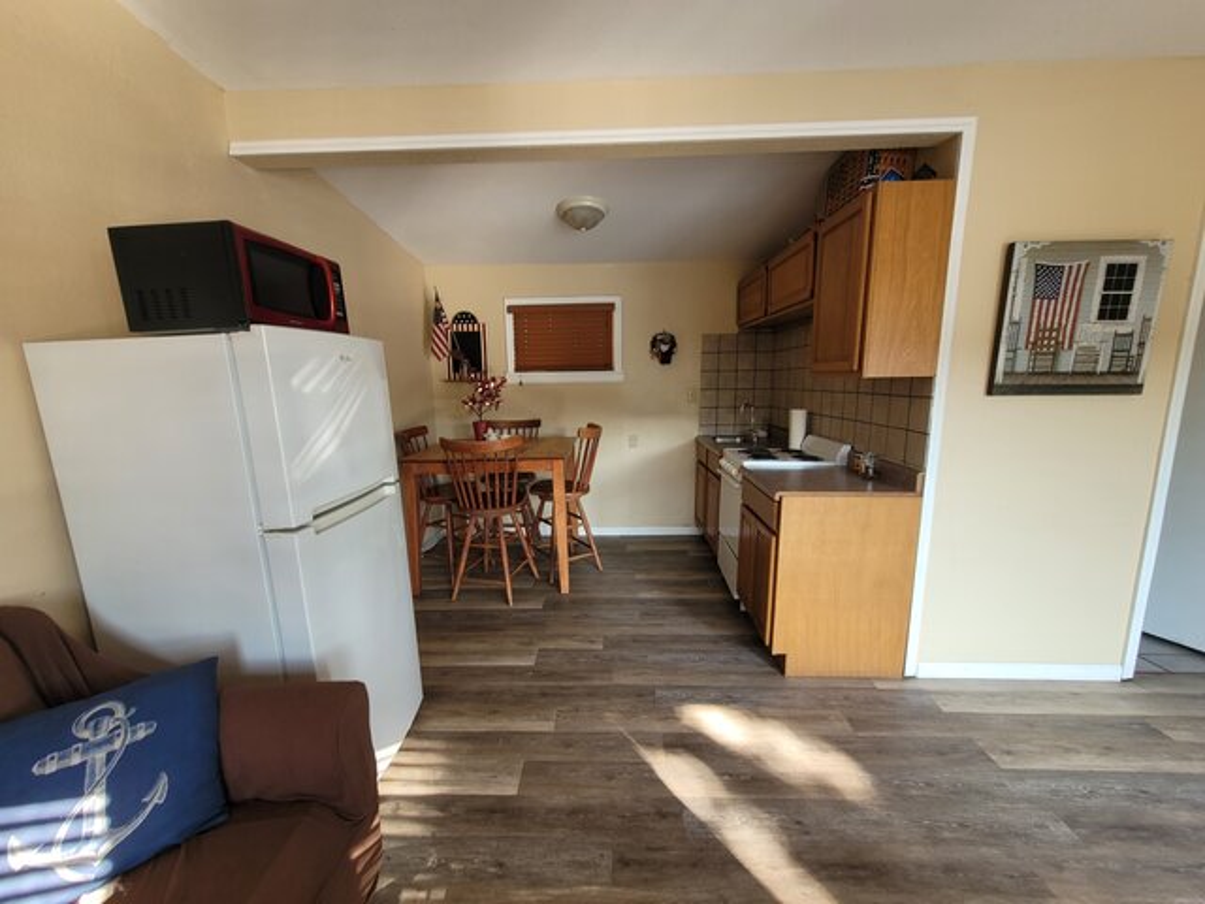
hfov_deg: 106.2
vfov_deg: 89.9
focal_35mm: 13
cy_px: 452
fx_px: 453
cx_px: 602
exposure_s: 1/60
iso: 50
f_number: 2.2
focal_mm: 1.74
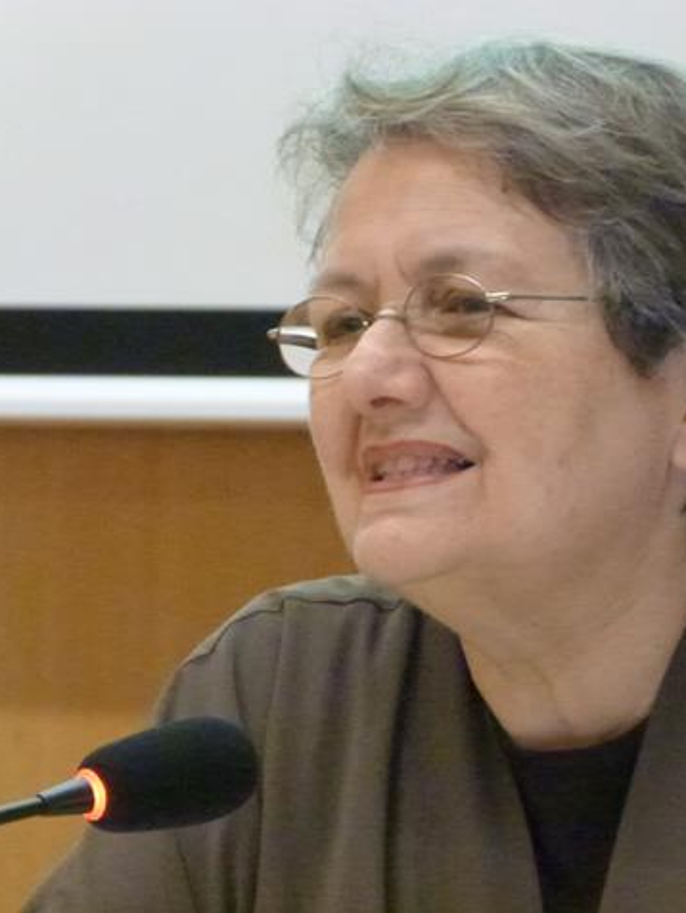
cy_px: 456
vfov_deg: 4.5
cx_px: 481
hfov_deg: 3.3
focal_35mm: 445
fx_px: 11753
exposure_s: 1/30
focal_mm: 59.7
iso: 1600
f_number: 4.1
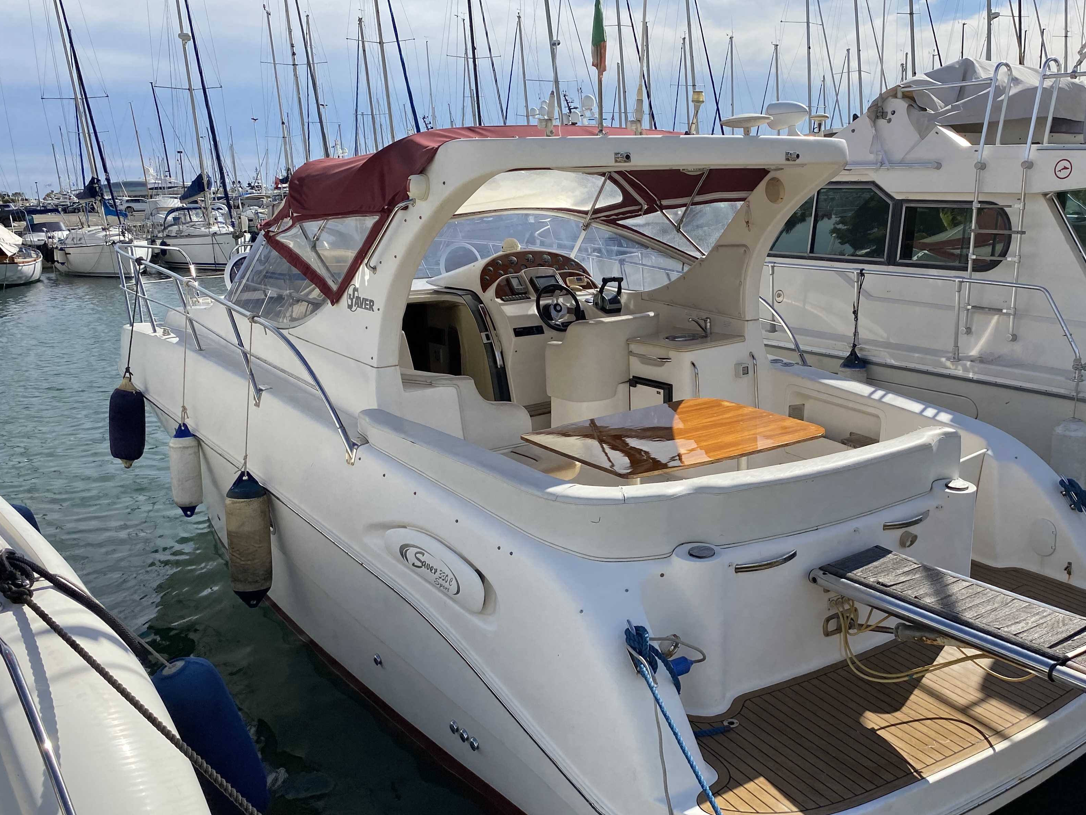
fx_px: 1035
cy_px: 440
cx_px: 671
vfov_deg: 42.9
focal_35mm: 33
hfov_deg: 54.8
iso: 32
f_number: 1.8
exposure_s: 1/3984
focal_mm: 4.25
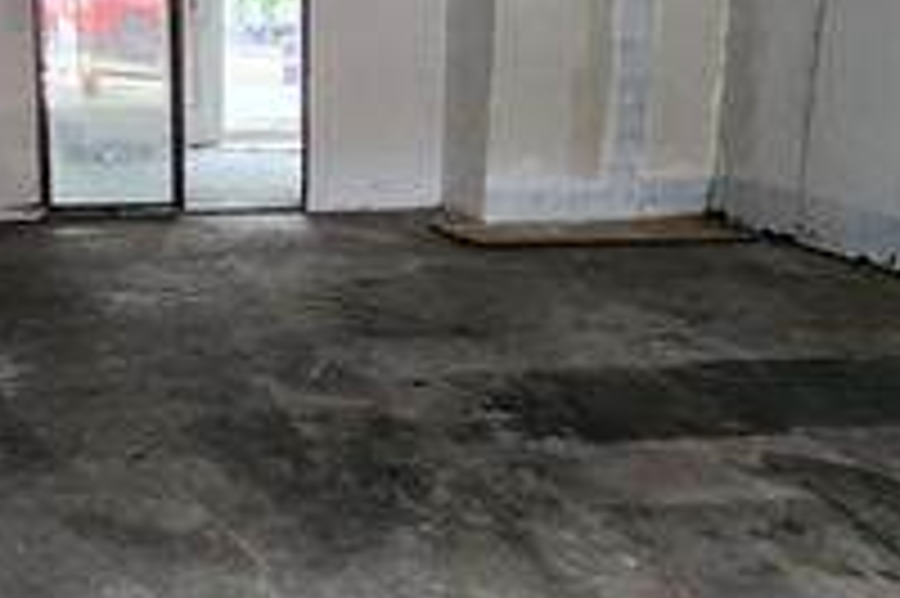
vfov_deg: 25.8
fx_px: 1299
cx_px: 270
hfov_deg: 37.6
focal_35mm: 52
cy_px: 391
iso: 320
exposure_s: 1/60
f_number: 2.2
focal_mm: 1.74
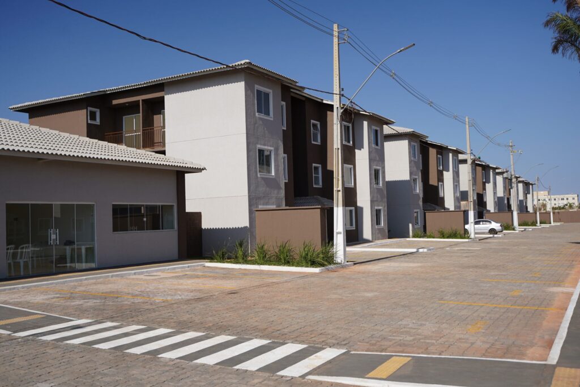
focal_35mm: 36
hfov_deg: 53.1
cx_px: 290
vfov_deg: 36.9
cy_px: 194
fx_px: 580
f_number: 2.8
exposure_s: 1/5000
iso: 160
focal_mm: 36
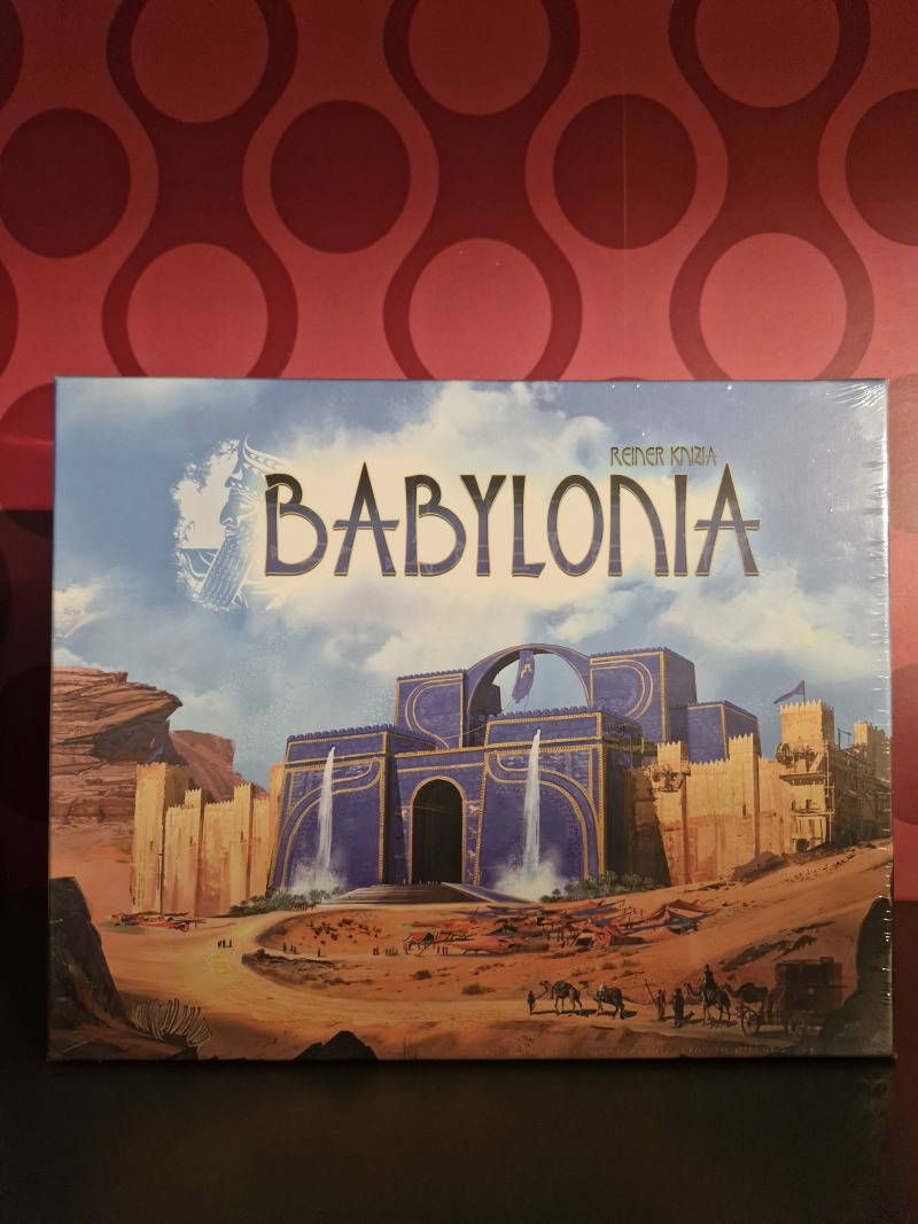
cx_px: 459
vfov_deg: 73.9
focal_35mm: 23
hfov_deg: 58.9
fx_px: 813
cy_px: 612
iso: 800
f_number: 1.8
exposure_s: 1/50
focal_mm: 5.54
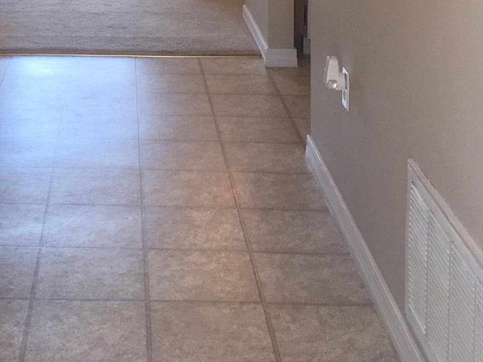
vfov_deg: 17.8
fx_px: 1074
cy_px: -115
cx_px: 82
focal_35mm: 77
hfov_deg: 24.8
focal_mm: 4.15
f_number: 2.2
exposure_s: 1/60
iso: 25
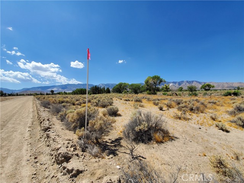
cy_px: 92
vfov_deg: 89.9
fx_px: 92
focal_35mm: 13
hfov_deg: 106.2
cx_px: 122
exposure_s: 1/1406
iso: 50
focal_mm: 1.8
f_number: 2.2
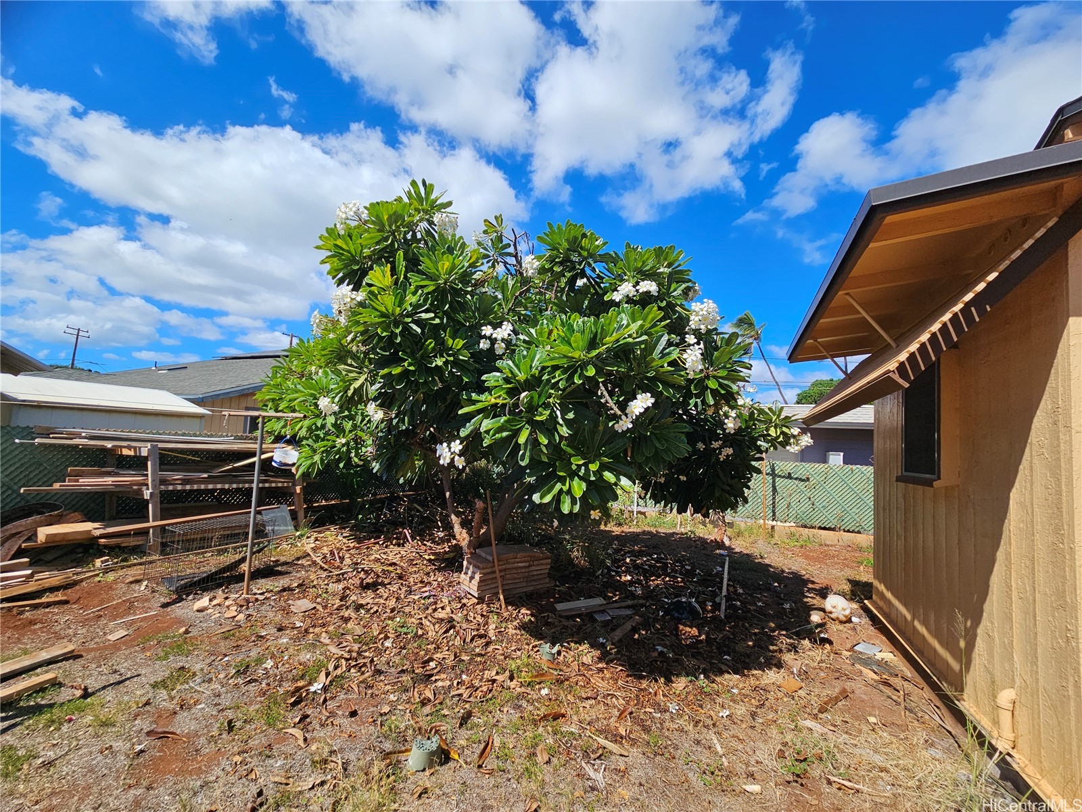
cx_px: 541
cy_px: 406
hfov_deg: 106.2
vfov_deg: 89.9
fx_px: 406
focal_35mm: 13
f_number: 2.2
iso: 50
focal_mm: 2.2
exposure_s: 1/2664
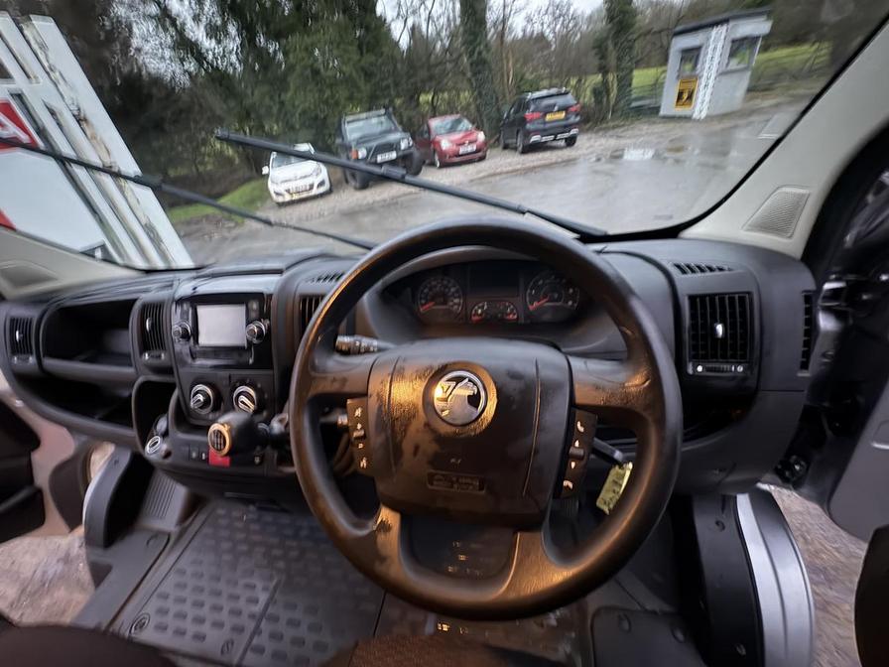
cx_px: 444
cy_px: 334
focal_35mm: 14
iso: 500
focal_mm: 2.22
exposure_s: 1/8
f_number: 2.2
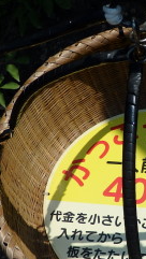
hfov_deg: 13.1
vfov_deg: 23.3
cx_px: 151
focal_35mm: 91
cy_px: 163
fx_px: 625
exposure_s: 1/250
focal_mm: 8
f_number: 10.8
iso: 125
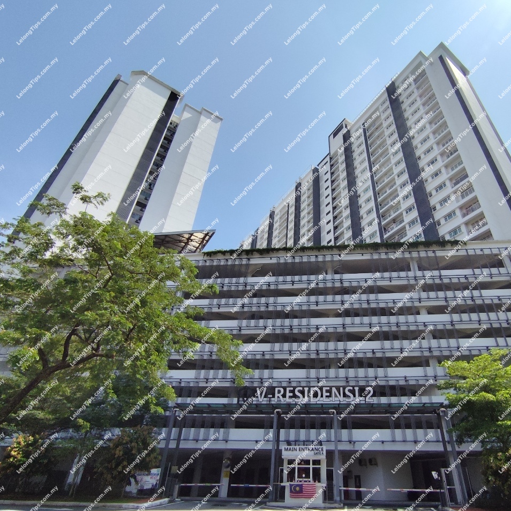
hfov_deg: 77.0
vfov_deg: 77.7
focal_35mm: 19
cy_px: 255
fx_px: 317
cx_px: 300
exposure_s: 1/3300
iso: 50
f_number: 2.2
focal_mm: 1.65
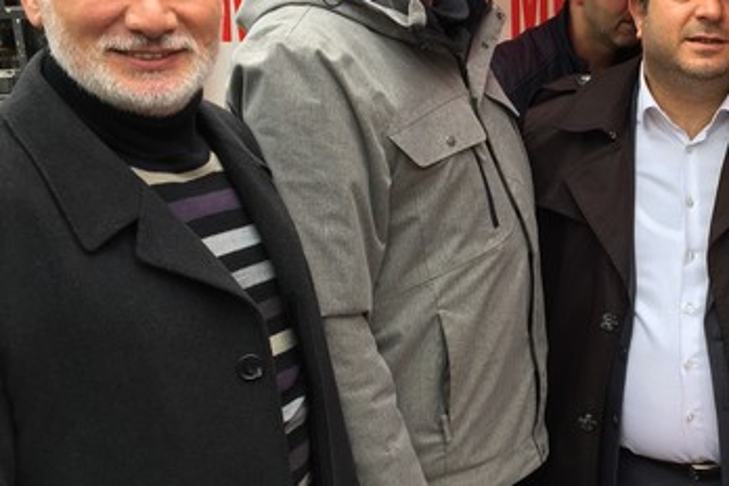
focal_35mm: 58
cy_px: 274
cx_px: 635
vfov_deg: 23.4
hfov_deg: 33.0
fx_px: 1174
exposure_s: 1/107
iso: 32
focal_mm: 4.15
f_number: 2.2
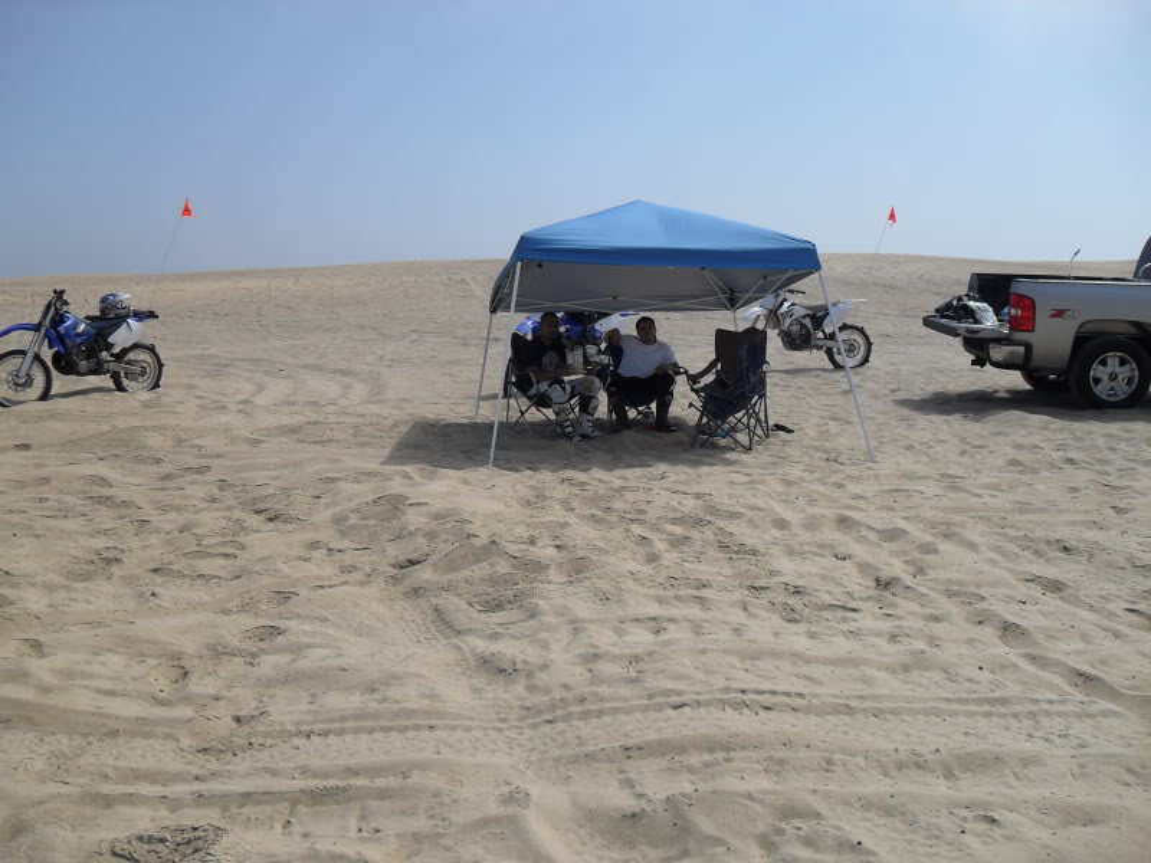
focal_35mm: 35
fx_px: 1164
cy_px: 432
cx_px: 576
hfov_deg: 52.6
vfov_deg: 40.7
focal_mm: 6.2
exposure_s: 1/350
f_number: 8.9
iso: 100
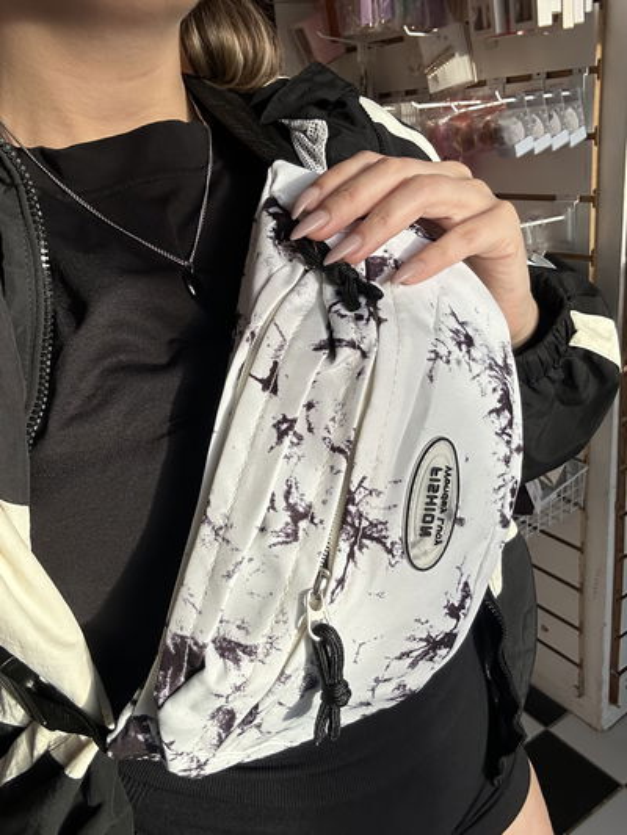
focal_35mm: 30
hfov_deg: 46.8
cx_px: 314
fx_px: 724
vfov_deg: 60.0
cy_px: 418
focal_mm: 2.69
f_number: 1.9
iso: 25
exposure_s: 1/180
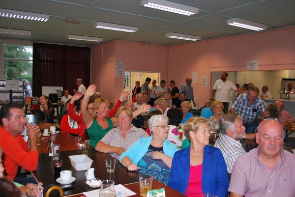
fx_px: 271
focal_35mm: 33
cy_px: 98
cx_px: 148
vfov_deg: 40.0
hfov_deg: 57.2
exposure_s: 1/60
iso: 200
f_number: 4
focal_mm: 22
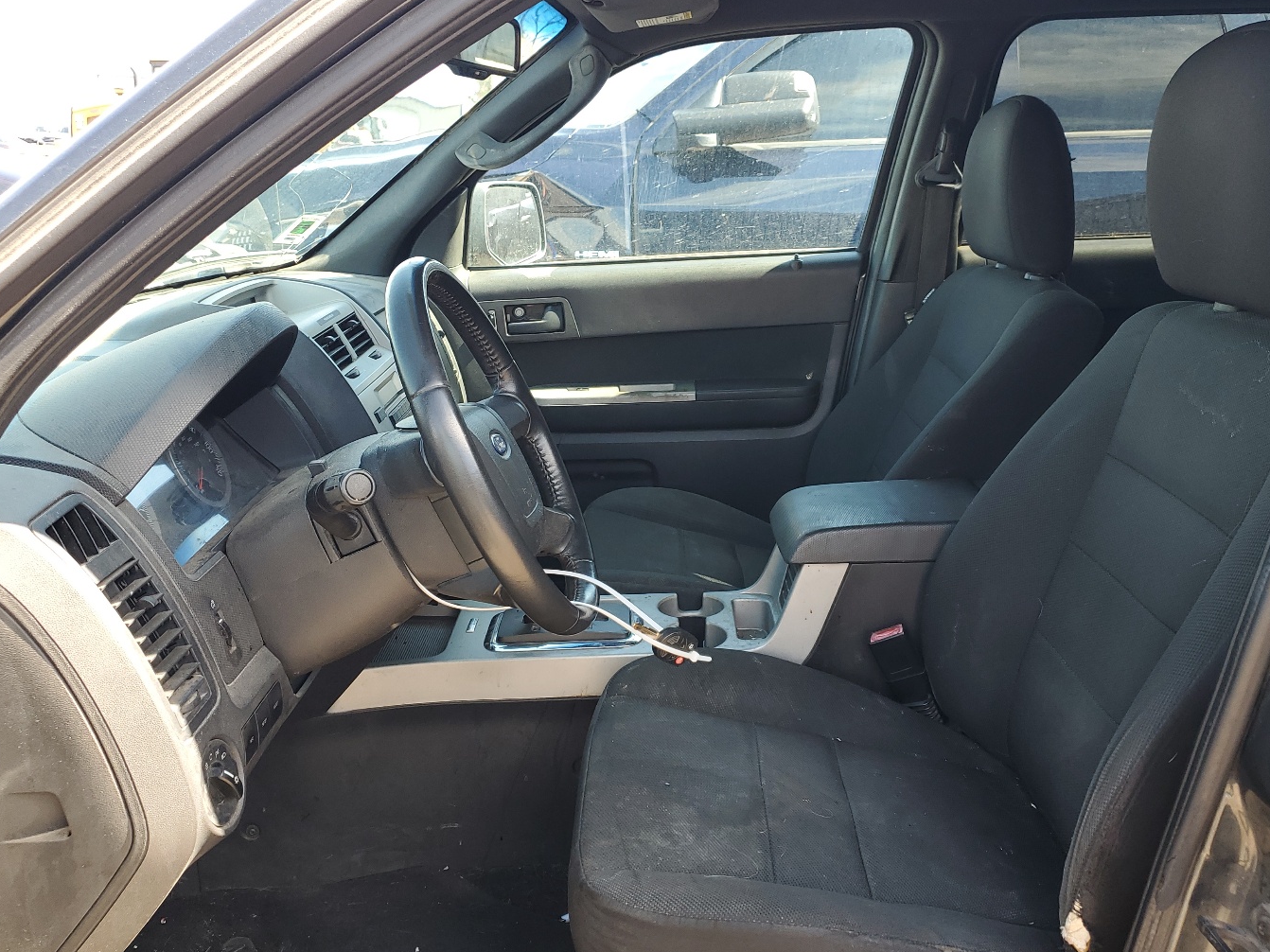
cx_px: 701
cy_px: 535
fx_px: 1137
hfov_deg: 58.2
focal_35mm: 31
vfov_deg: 45.3
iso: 50
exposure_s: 1/161
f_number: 1.5
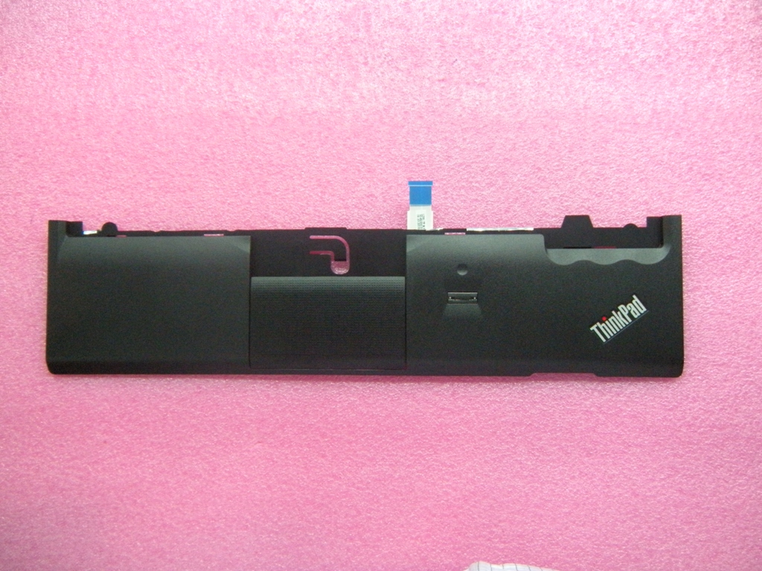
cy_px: 286
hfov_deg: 52.6
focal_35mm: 35
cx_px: 381
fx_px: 770
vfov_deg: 40.7
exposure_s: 1/41.6
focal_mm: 5.9
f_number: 3.8
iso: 400
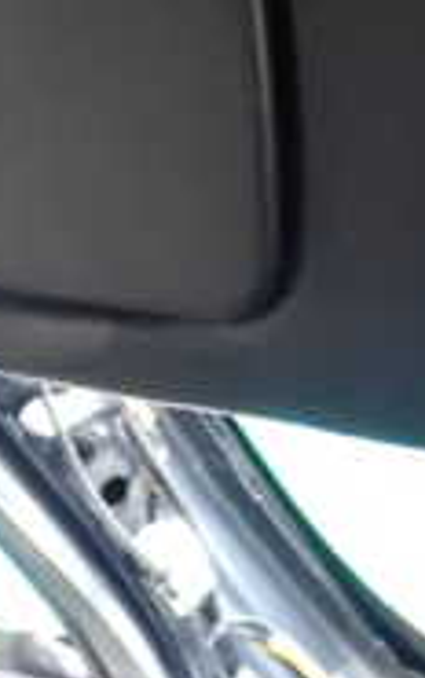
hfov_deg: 12.5
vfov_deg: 19.6
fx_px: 1904
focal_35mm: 103
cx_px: 458
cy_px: 0
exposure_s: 1/320
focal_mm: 5.4
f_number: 2.3
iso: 2000
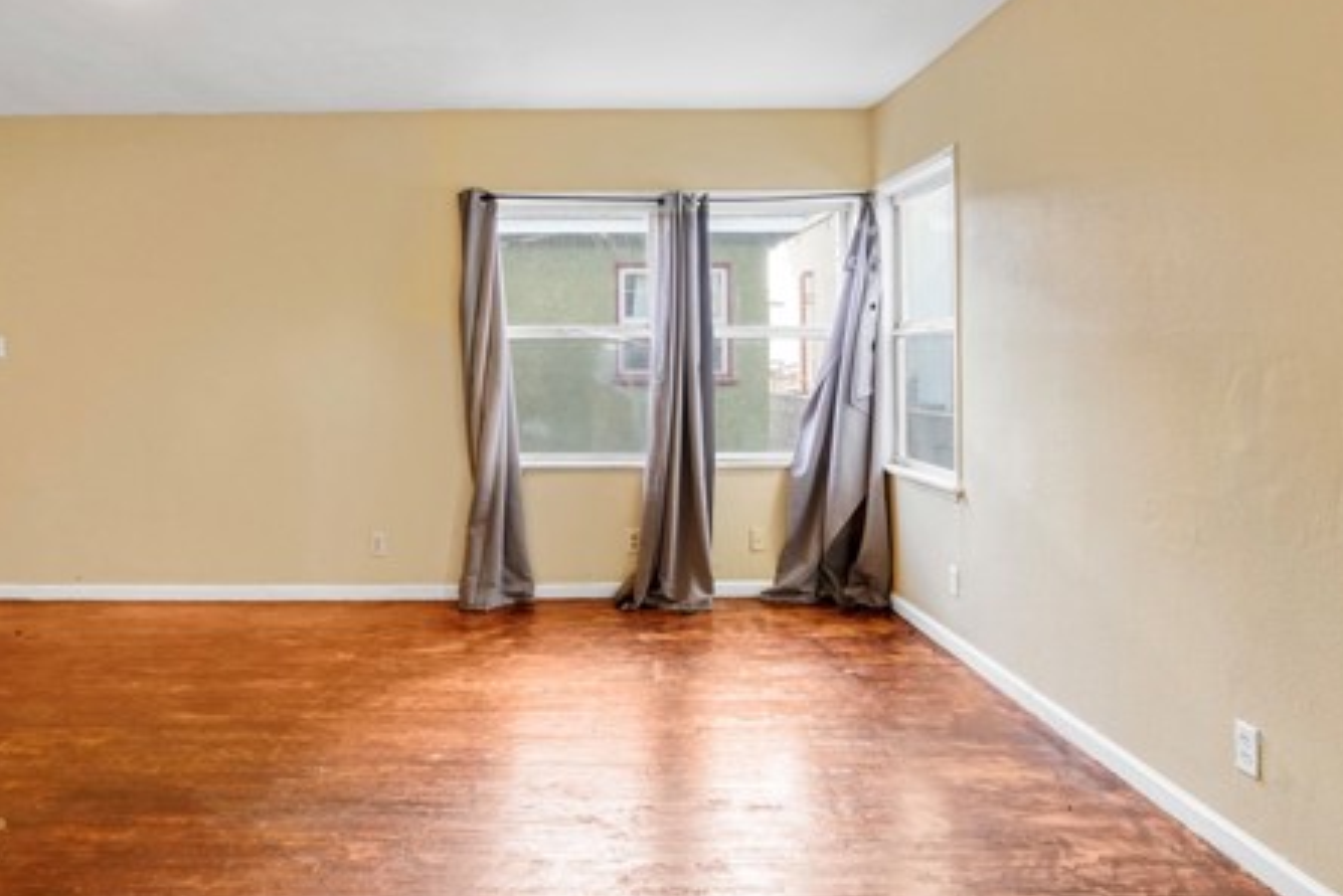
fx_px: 885
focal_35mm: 24
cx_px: 567
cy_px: 373
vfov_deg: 53.4
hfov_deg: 73.9
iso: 100
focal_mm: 11
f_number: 5
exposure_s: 1/30
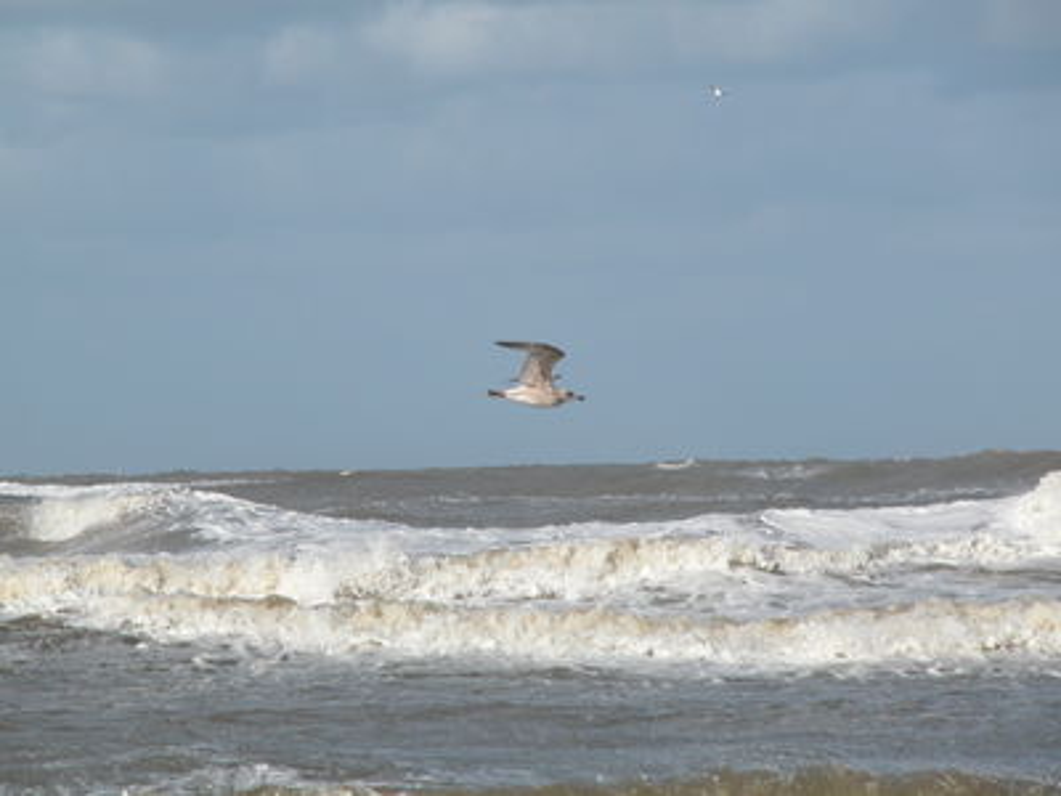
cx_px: 530
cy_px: 398
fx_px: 8460
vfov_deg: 5.4
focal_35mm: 276
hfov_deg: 7.2
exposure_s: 1/513
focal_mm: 71.2
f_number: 6.6
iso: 100
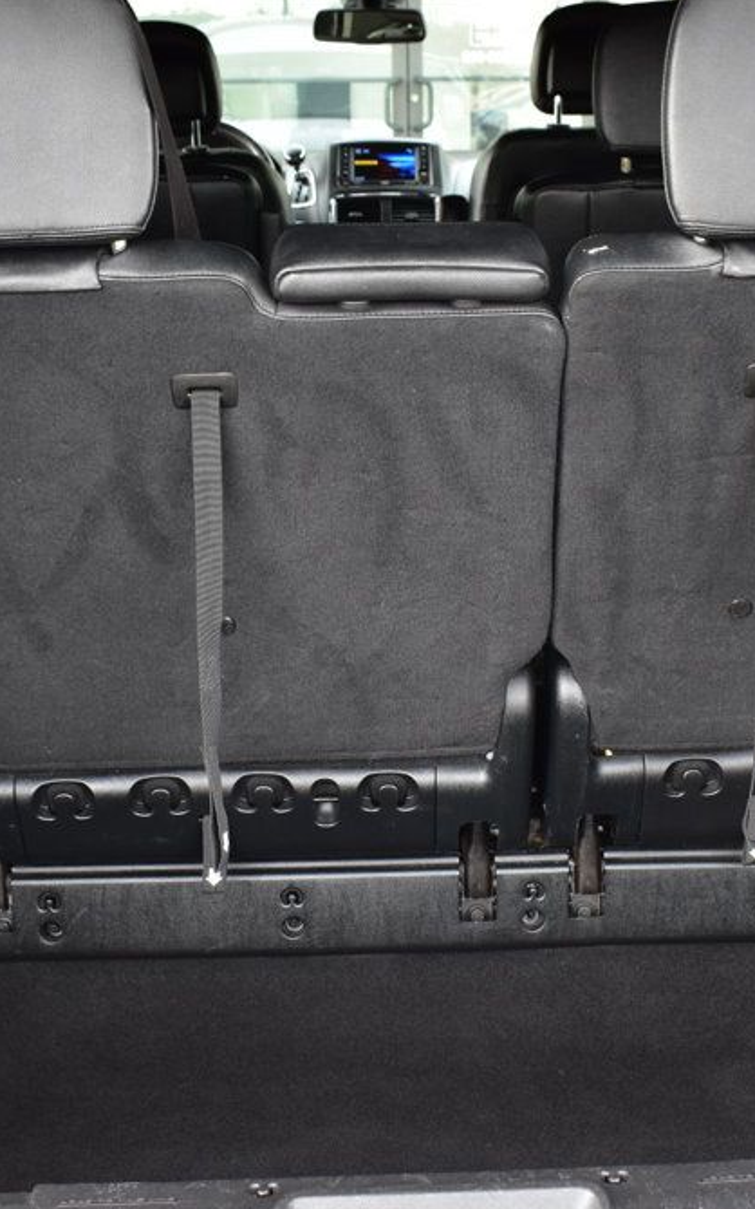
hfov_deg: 24.0
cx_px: 457
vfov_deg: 37.7
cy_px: 611
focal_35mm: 54
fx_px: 1771
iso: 400
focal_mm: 23
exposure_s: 1/25
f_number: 7.1
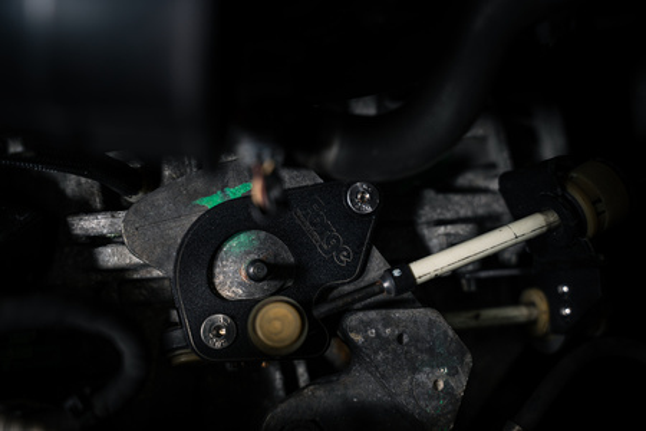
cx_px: 323
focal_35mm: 40
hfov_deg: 48.0
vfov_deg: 33.1
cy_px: 216
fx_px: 725
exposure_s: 1/6
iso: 100
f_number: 3.2
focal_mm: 40.4
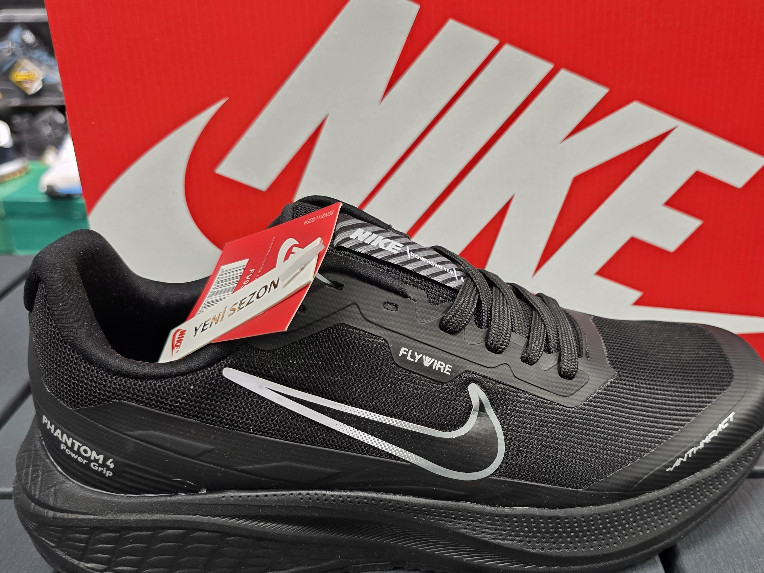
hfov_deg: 55.0
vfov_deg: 42.5
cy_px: 368
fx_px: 728
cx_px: 452
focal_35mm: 33
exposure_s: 1/66
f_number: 1.7
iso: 160
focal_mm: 6.3
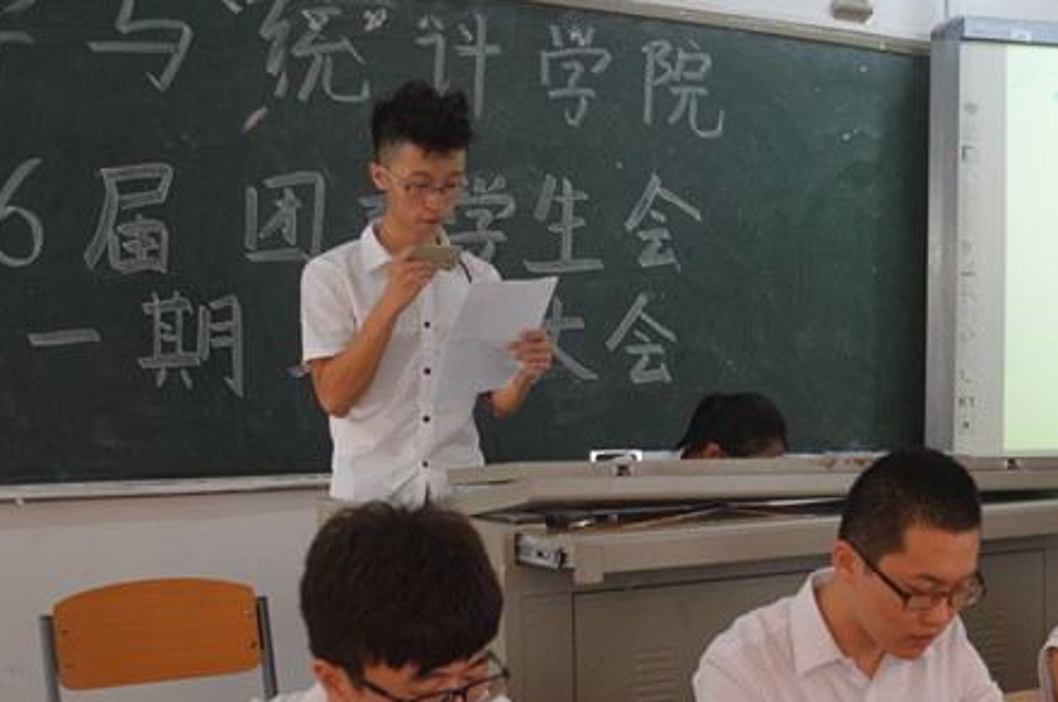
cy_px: 595
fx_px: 1761
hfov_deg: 32.7
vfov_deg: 22.2
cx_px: 815
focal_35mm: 60
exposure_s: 1/30
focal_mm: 22
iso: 400
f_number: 3.8
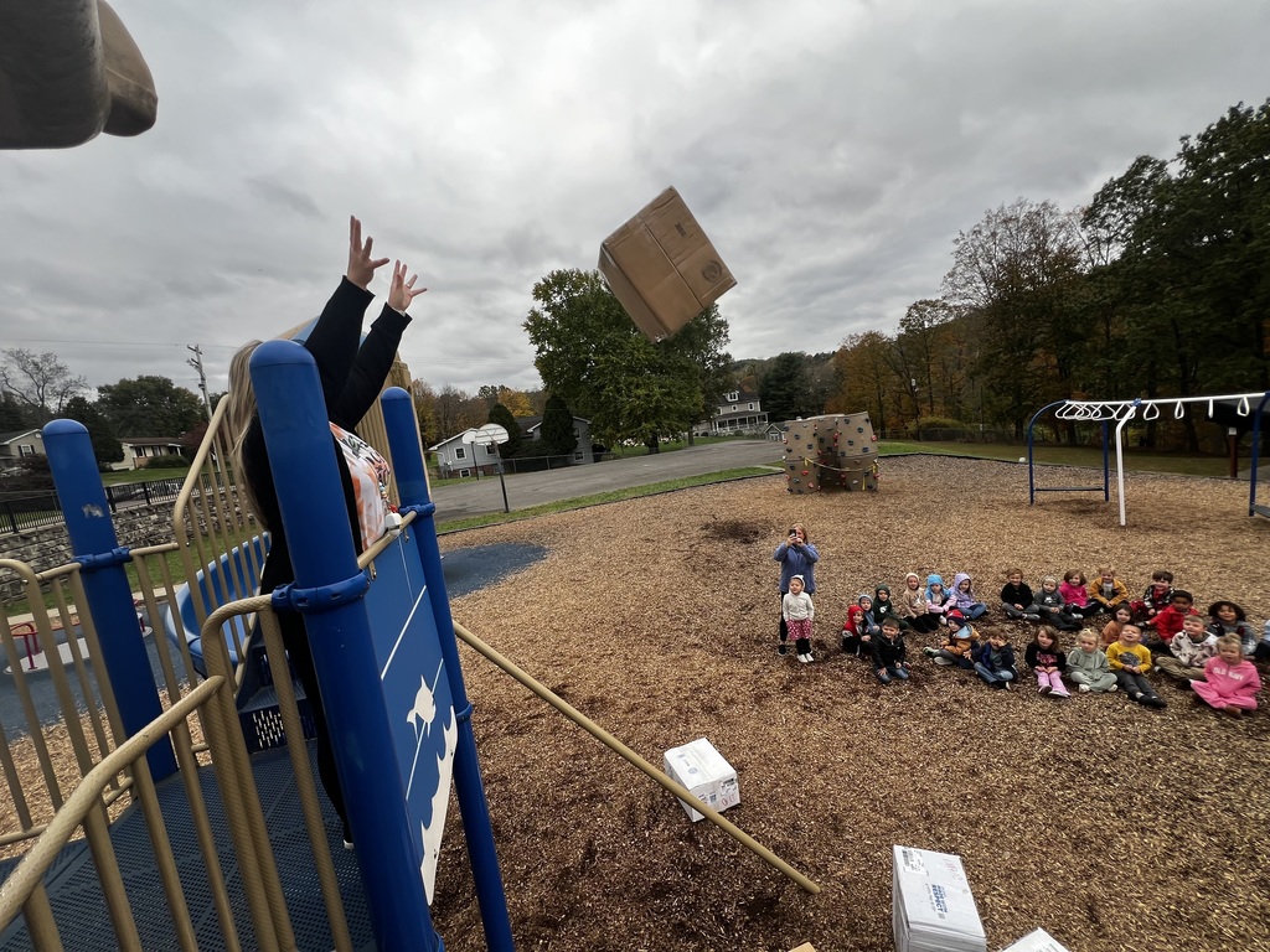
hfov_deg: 106.2
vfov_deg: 89.9
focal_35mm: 13
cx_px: 635
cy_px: 476
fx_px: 477
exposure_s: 1/224
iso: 32
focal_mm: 1.57
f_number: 1.8
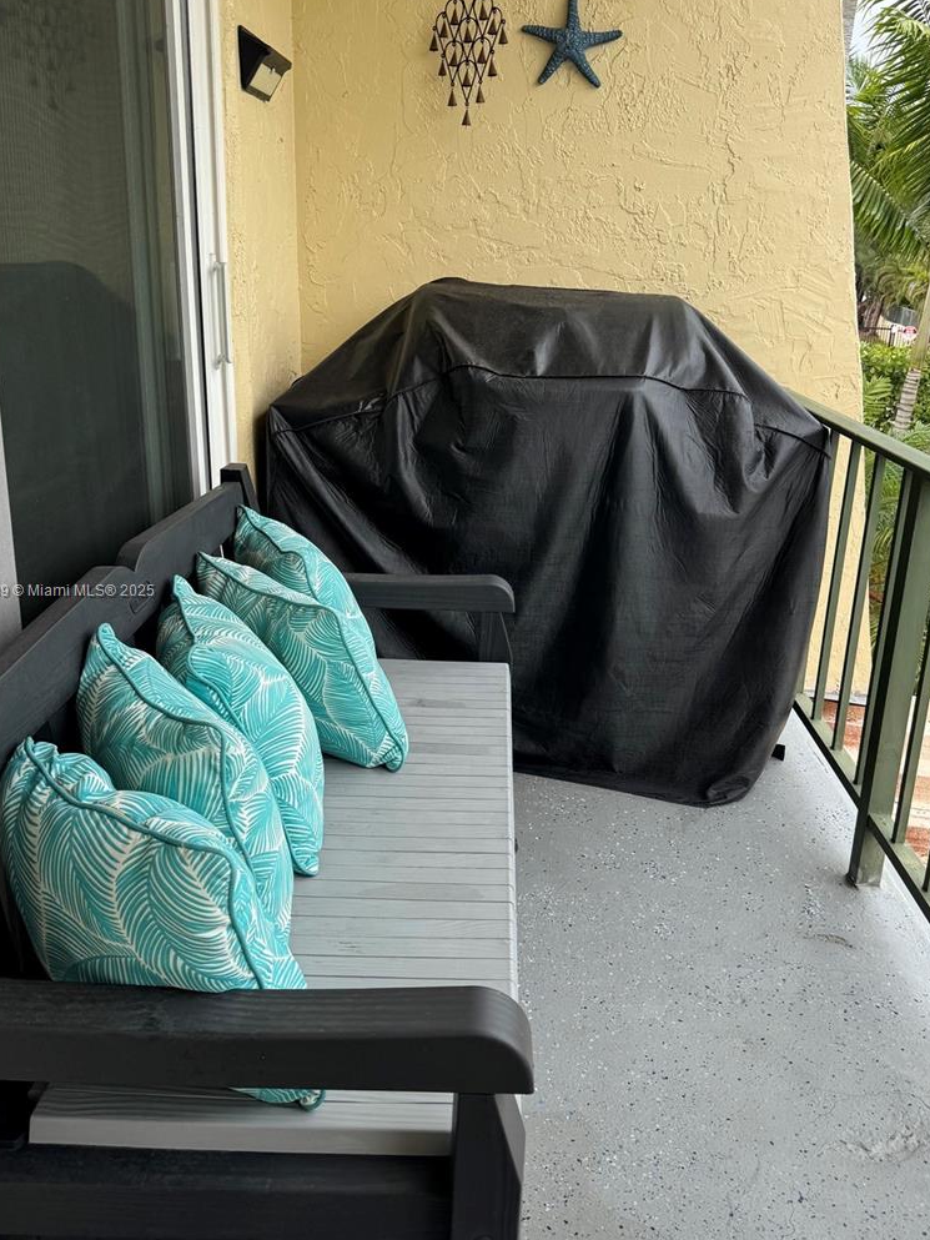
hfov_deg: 48.2
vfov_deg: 61.6
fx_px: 1039
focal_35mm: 29
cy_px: 592
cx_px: 488
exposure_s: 1/900
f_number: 1.78
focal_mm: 6.76
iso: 80
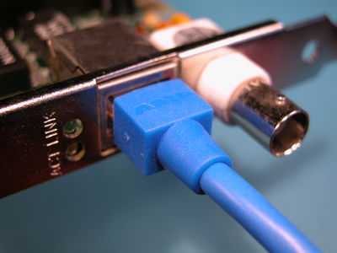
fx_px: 565
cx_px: 168
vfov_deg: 25.2
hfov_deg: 33.2
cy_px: 126
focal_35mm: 58
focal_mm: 14.7
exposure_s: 1/78.5
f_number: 3.1
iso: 100
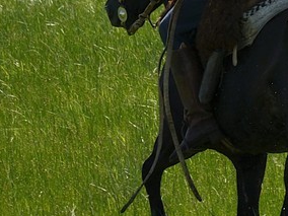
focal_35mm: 731
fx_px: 6082
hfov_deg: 2.7
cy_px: -125
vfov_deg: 2.0
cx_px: 744
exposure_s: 1/800
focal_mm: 135
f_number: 8
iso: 400
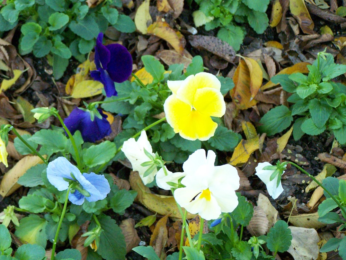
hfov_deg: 14.2
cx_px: 160
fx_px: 1390
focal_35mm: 139
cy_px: 150
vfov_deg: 10.7
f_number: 3.2
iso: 400
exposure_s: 1/200
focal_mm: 19.4
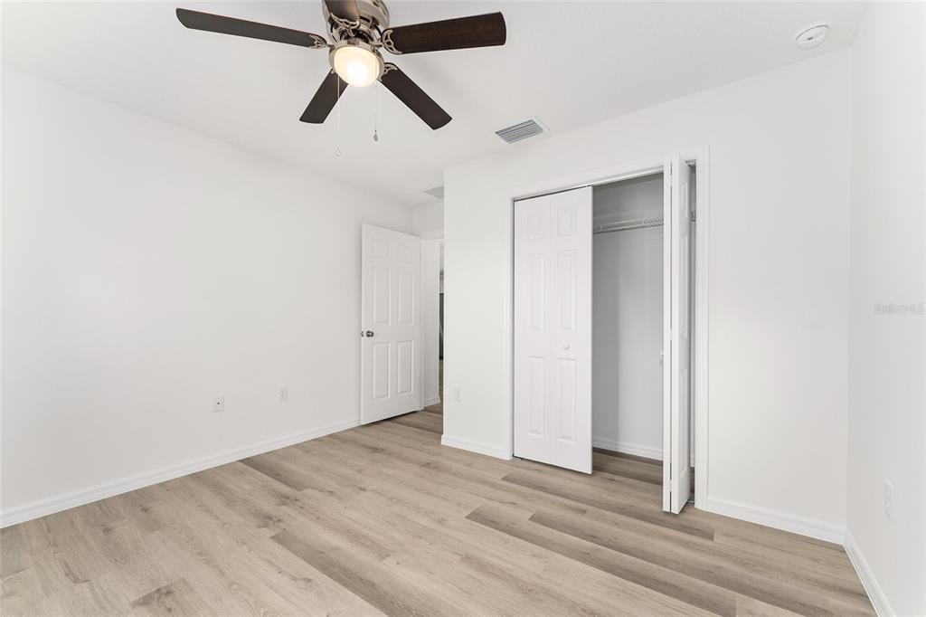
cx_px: 463
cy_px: 308
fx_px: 360
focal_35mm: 14
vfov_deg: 81.2
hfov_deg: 104.3
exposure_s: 1/10
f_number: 7.1
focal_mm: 14
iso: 400
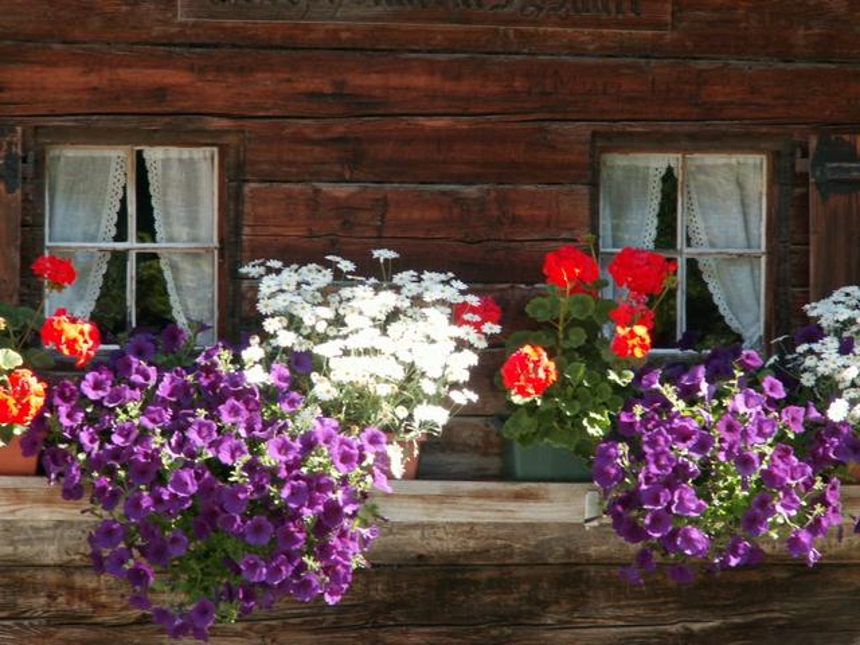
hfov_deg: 9.8
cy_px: 322
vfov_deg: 7.4
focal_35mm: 202
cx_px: 430
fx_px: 5018
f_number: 4
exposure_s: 1/60
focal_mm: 33.08
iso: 50
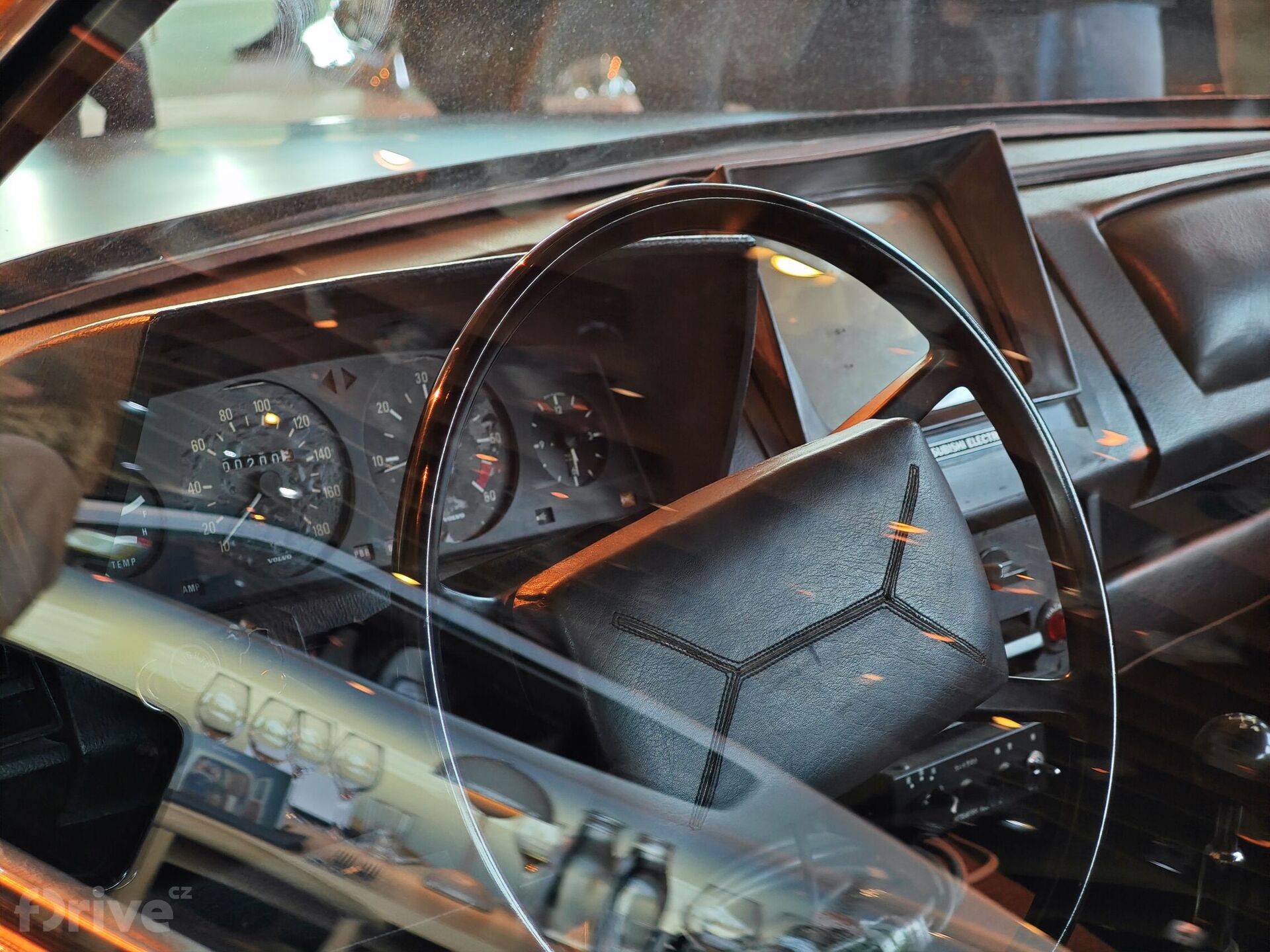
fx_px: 2752
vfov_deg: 19.6
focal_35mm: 75
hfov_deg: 26.0
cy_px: 476
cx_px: 635
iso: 250
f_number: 1.8
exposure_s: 1/100
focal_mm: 12.28
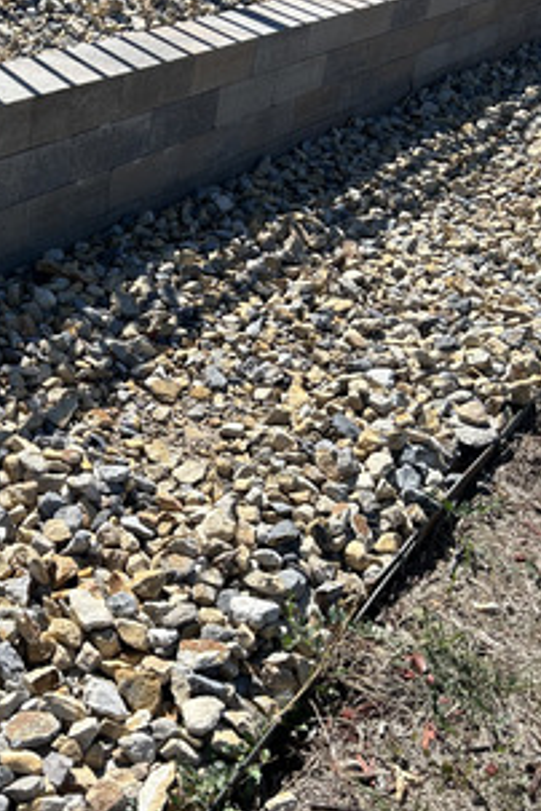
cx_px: 78
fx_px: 1104
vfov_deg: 40.3
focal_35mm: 49
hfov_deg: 26.8
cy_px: 380
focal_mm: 5.7
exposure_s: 1/3257
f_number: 1.5
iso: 50
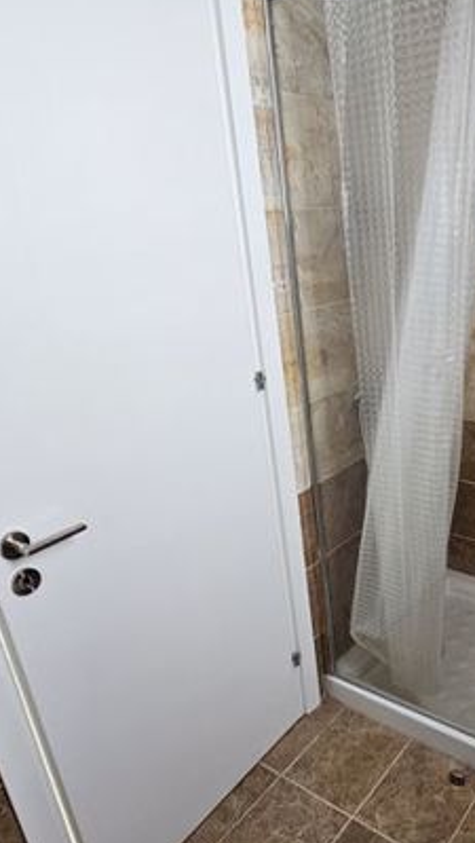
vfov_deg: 73.8
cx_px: 368
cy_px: 465
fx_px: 559
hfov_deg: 44.2
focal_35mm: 25
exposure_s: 1/50
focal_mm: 2.2
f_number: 2.2
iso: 80
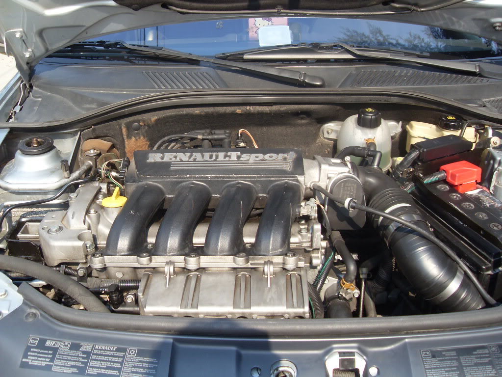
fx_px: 537
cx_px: 251
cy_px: 188
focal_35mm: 37
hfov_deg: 50.1
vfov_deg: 38.7
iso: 80
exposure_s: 1/60
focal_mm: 6.3
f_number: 7
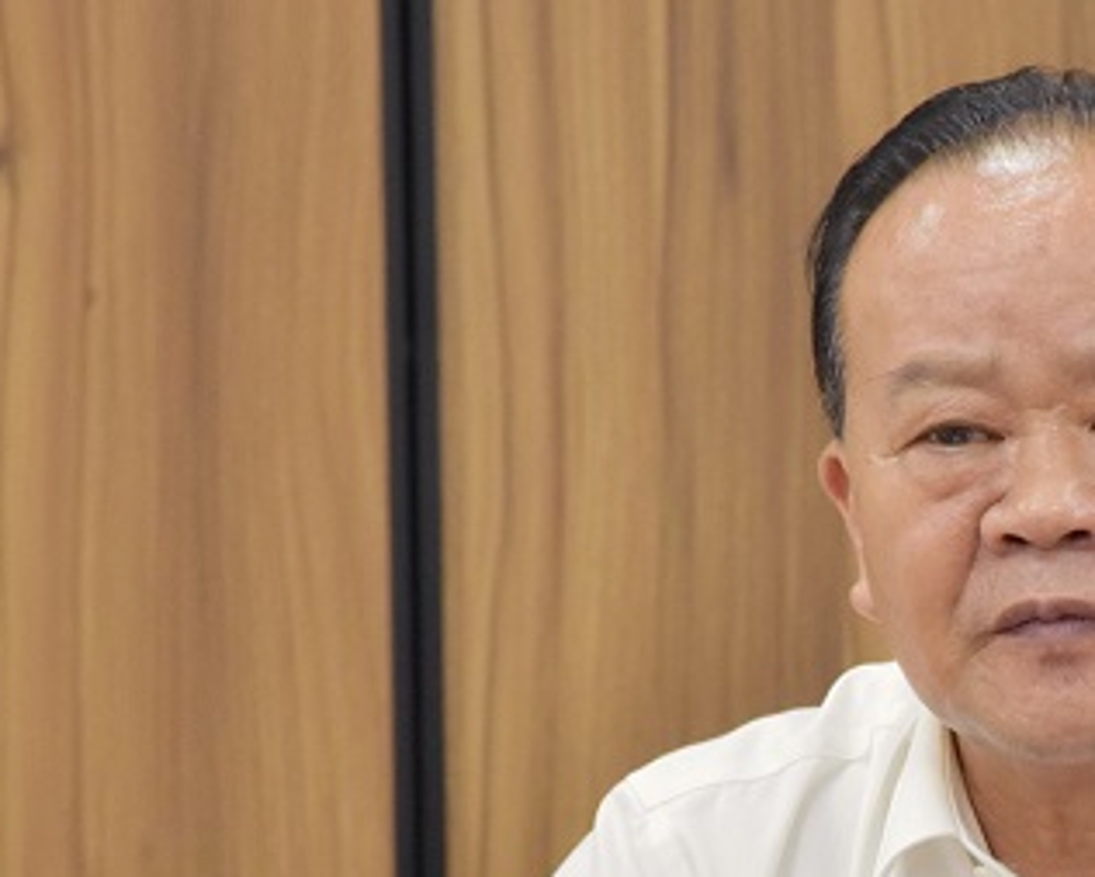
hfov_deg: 3.9
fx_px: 16176
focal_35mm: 499
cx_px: 1001
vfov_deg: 3.1
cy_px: 863
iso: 1250
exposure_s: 1/125
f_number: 5.6
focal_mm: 140
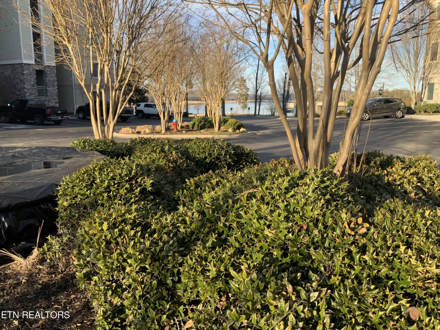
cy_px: 165
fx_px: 369
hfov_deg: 61.7
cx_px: 220
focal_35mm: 29
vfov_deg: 48.2
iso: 16
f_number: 1.8
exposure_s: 1/432
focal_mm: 3
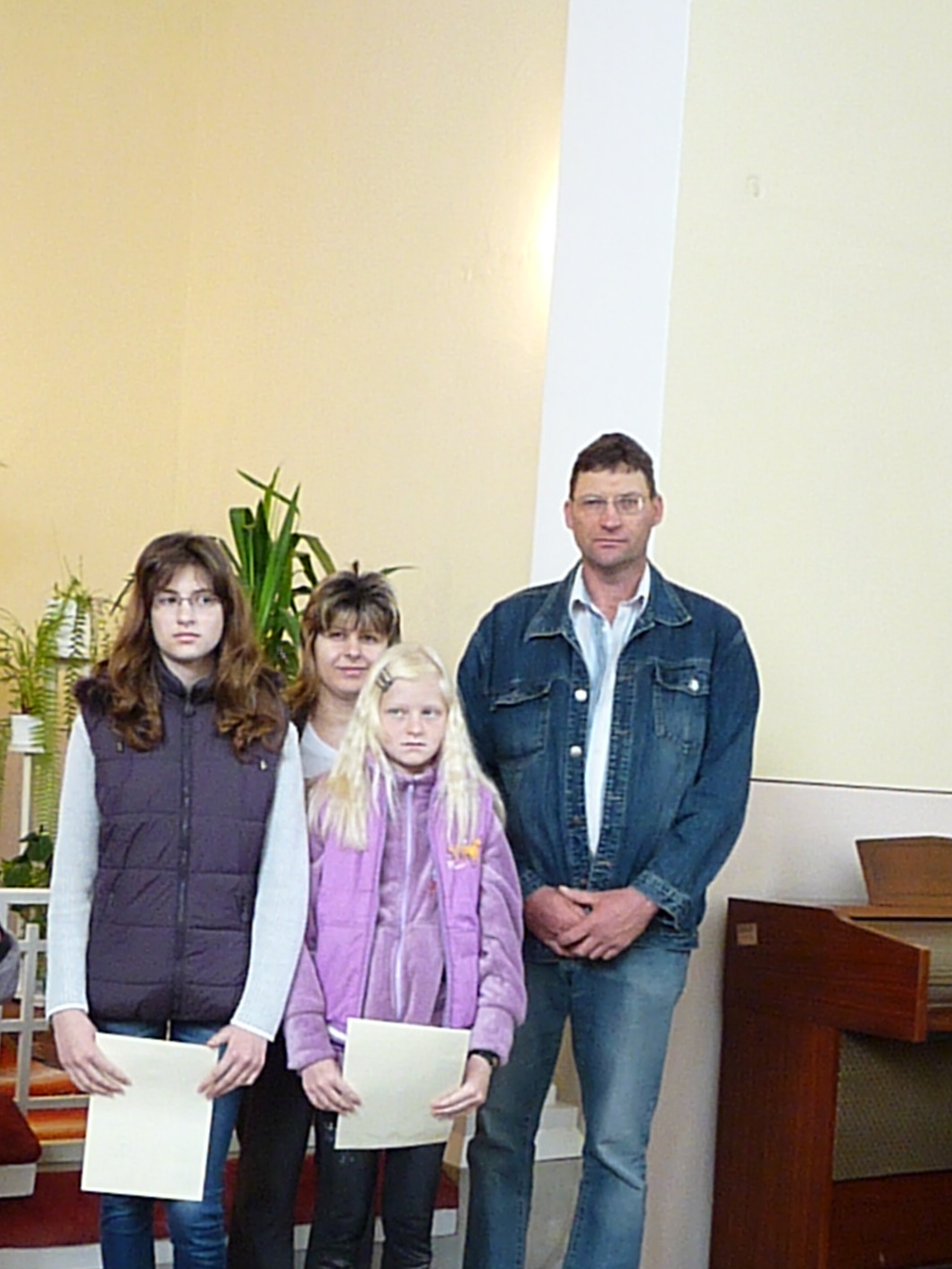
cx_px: 358
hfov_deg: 29.6
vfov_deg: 38.3
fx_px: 1797
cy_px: 882
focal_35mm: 49
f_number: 3
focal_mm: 6
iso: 1000
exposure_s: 1/30
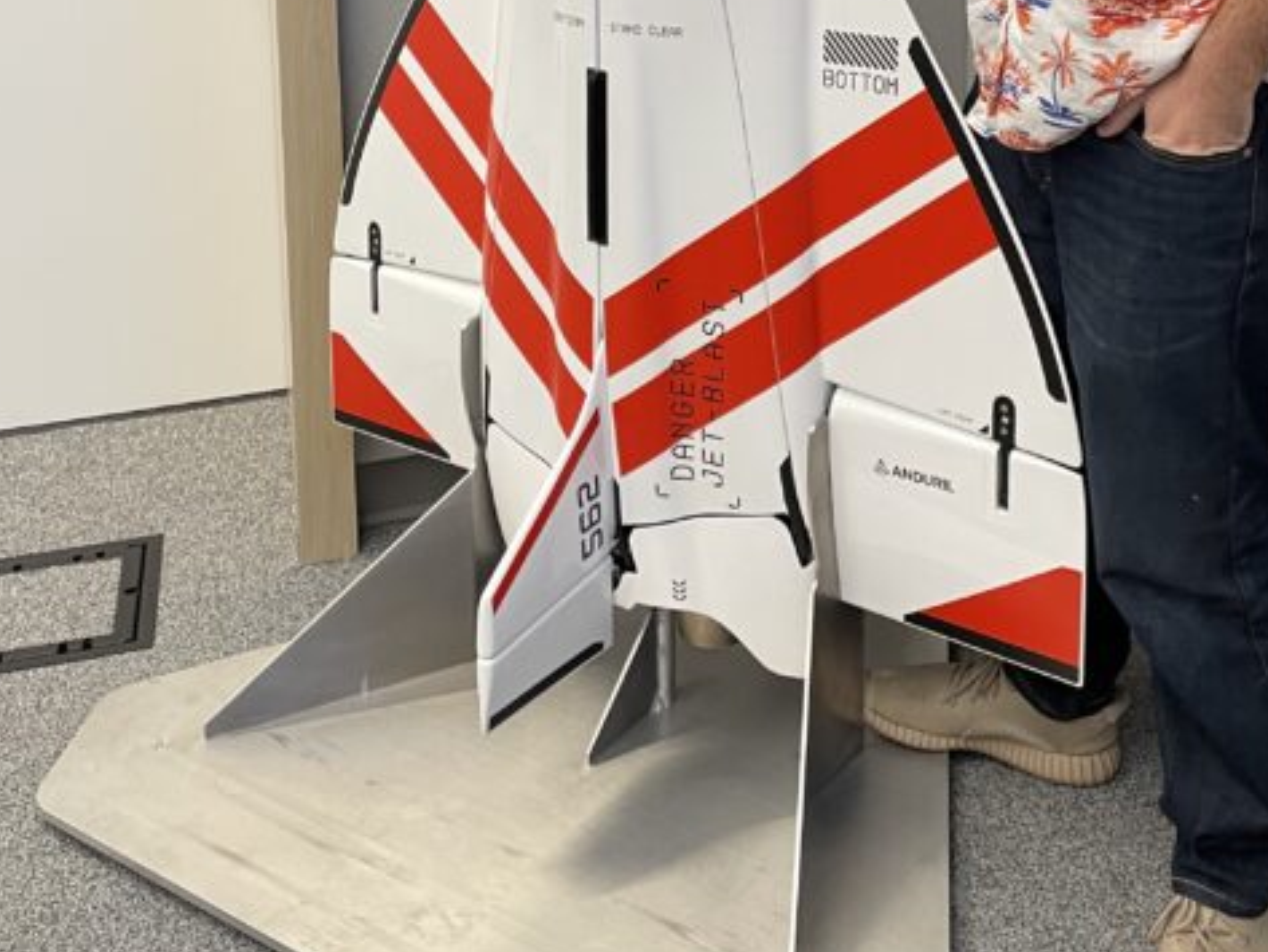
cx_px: 890
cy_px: -172
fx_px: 1869
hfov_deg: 36.9
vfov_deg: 25.8
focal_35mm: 51
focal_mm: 4.2
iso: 125
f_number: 1.6
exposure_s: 1/82
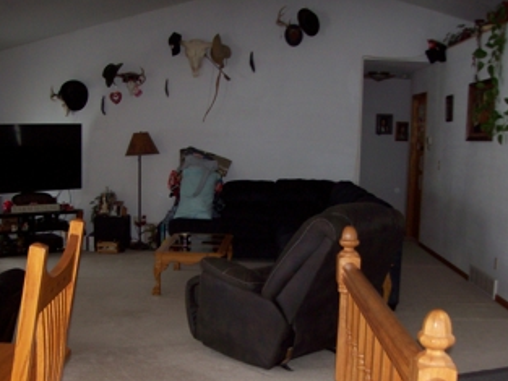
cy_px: 224
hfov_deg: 41.2
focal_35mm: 46
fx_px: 675
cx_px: 242
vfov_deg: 31.5
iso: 80
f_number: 2.7
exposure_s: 1/64
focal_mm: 6
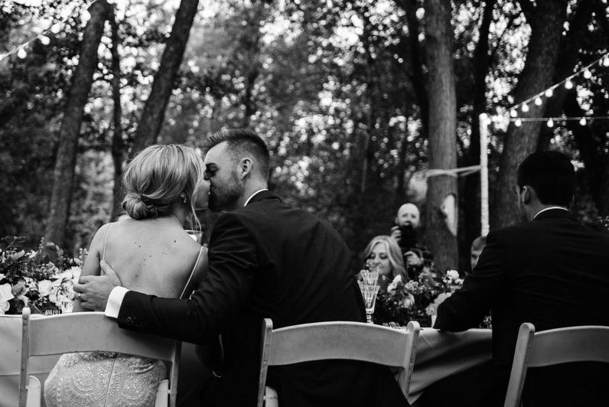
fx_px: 762
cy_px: 150
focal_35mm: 45
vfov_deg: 29.8
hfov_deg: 43.2
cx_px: 220
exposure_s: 1/160
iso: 250
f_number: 2
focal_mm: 35
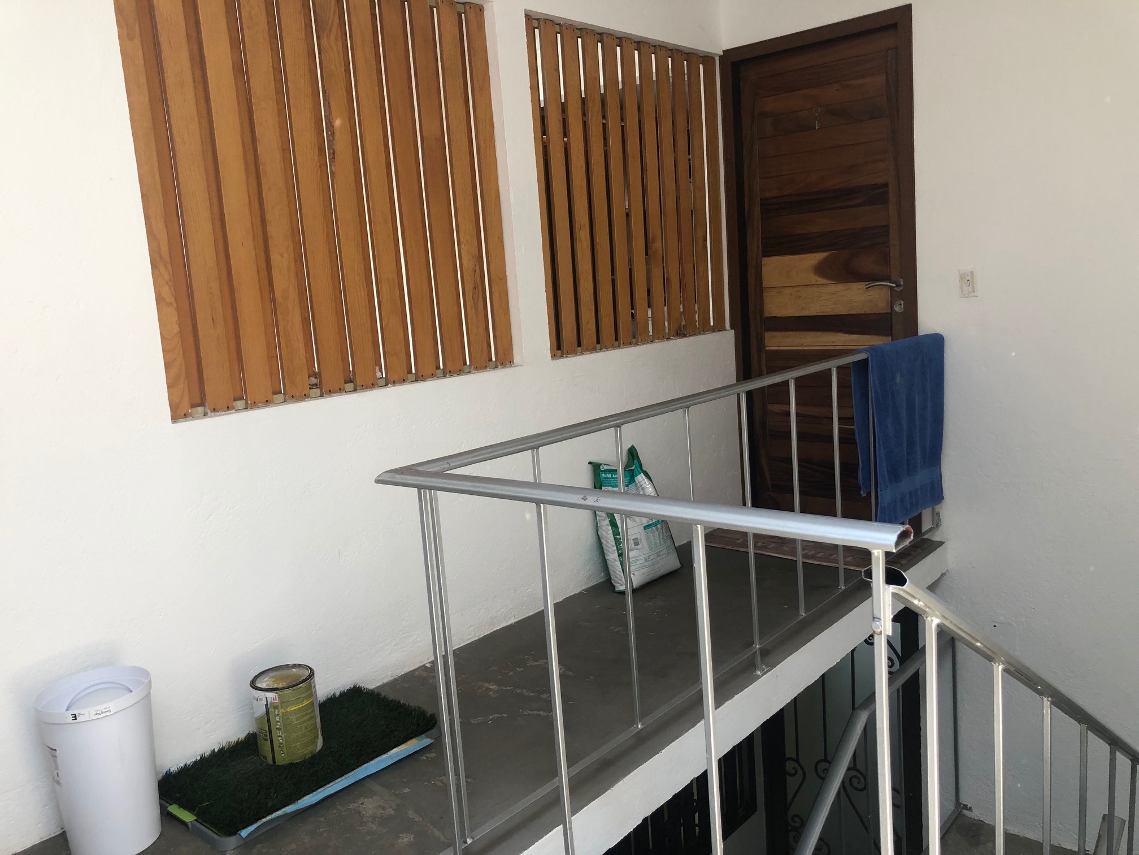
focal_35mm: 28
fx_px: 921
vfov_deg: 49.7
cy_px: 428
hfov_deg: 63.4
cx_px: 570
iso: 25
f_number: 1.8
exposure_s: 1/30
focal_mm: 3.99
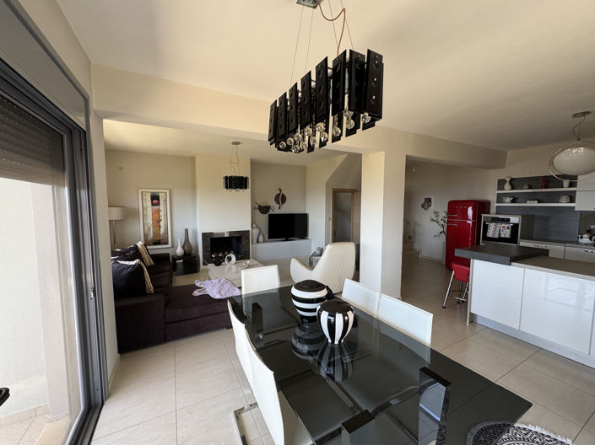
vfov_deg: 85.6
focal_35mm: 14
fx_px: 241
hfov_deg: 102.1
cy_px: 222
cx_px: 298
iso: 64
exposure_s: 1/99
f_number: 2.2
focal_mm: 2.22
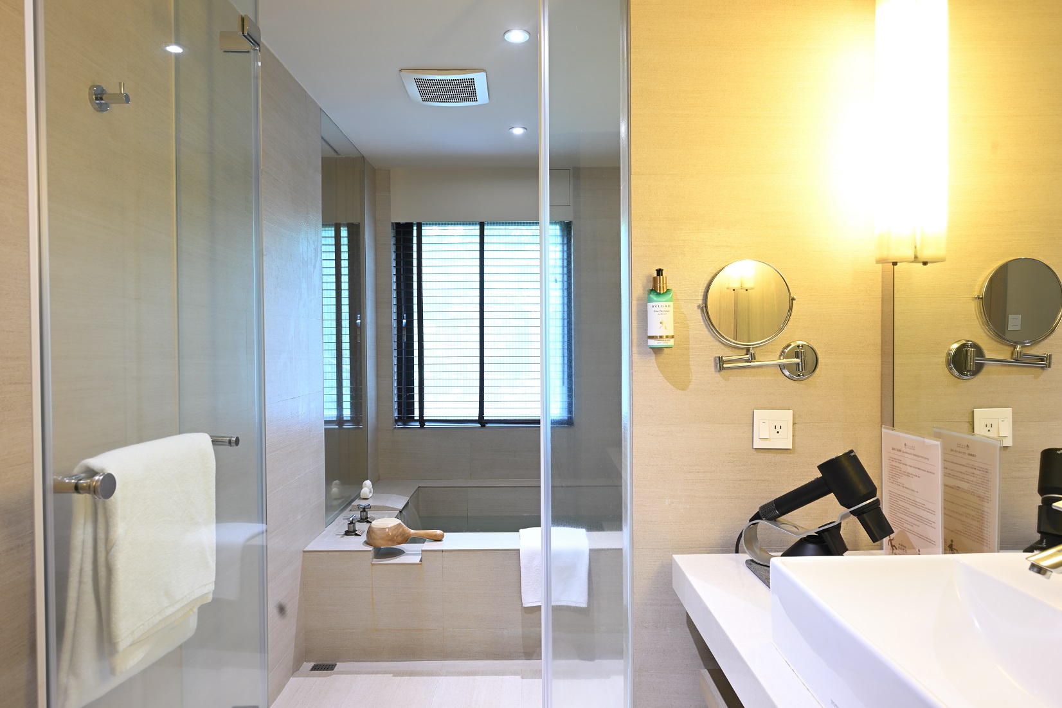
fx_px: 649
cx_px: 531
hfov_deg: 78.6
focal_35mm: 22
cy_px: 354
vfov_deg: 57.2
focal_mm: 22
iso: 100
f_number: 9
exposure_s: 1.6
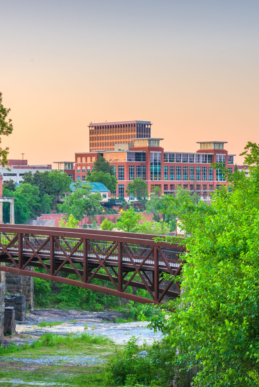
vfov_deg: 20.4
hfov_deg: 13.7
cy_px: 200
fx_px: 1078
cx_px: 82
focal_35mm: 100
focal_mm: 70
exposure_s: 1.3
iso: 64
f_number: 11
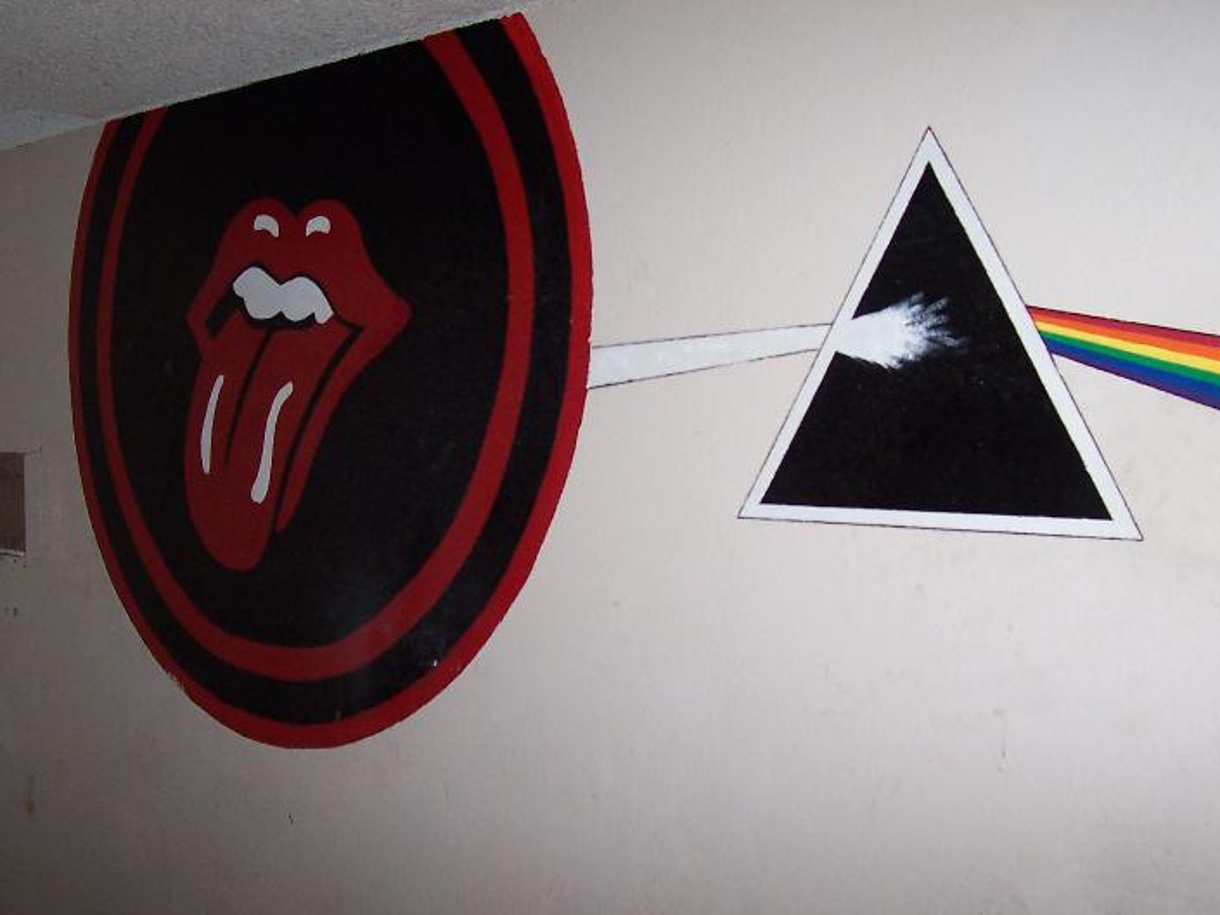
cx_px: 568
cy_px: 507
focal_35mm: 42
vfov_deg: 34.3
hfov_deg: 44.8
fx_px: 1480
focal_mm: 5.6
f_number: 2.8
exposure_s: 1/60
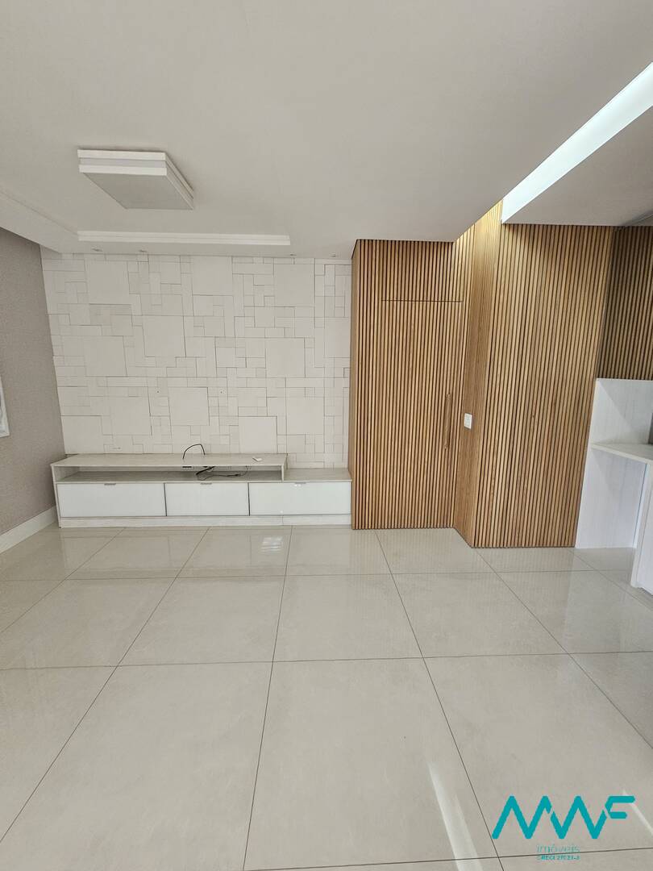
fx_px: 327
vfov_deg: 106.2
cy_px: 436
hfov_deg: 89.9
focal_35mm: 13
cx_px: 326
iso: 320
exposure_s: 1/60
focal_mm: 2.2
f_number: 2.2
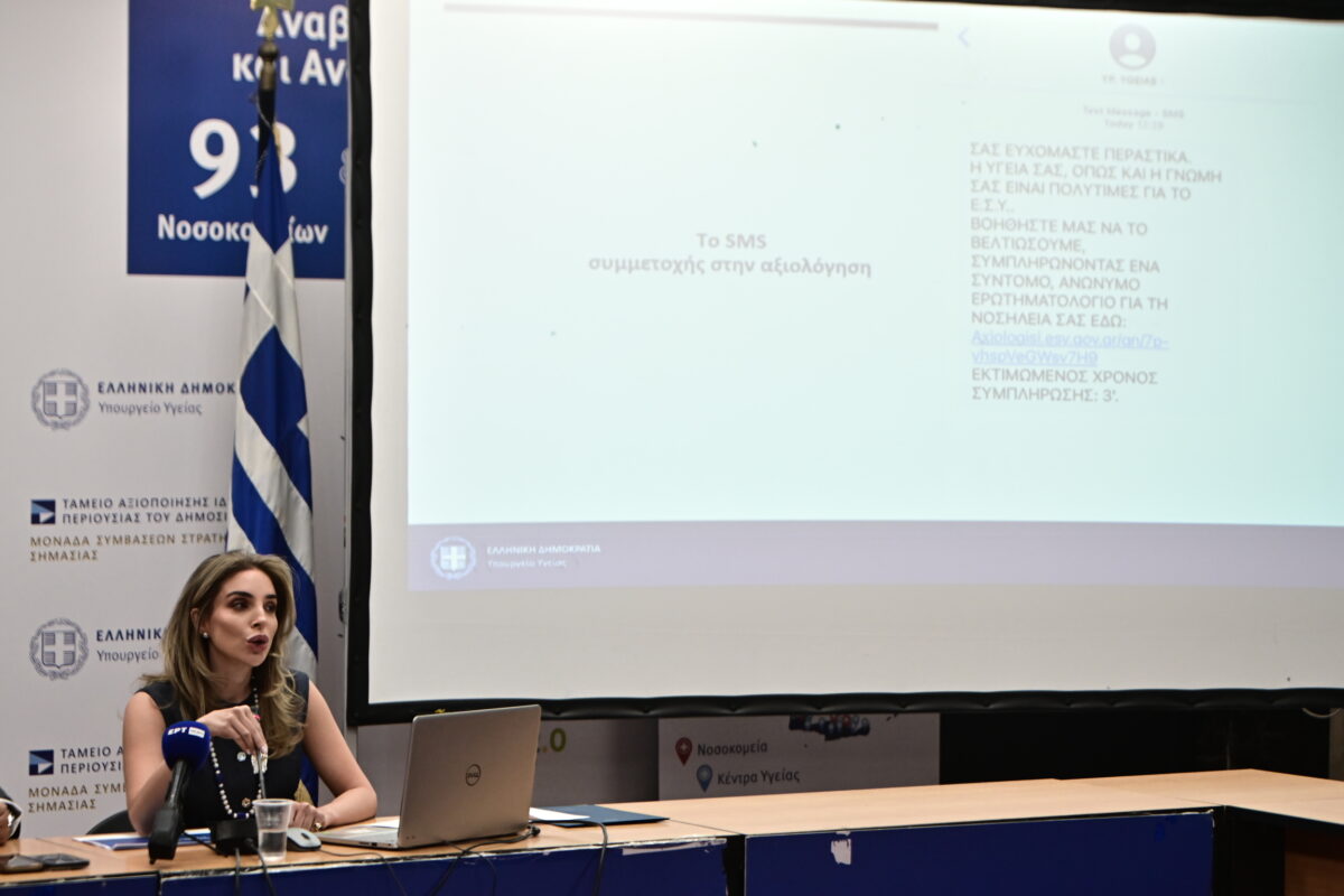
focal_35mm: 90
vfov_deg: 15.2
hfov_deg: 22.6
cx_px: 672
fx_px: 3360
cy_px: 448
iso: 2000
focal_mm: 90
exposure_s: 1/400
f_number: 3.2
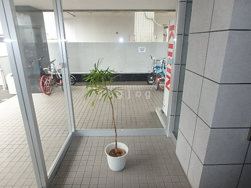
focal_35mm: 21
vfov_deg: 63.4
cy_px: 94
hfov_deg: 79.0
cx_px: 126
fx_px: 152
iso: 400
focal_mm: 3.7
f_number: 3.5
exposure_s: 1/30
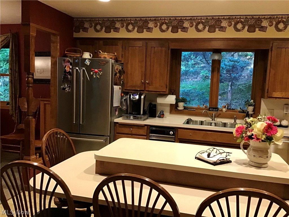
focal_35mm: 31
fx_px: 259
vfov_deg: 45.4
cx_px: 144
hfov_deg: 58.4
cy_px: 108
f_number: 2.4
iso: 160
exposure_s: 1/30
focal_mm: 3.3
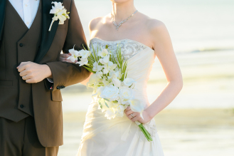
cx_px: 73
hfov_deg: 6.1
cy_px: 9
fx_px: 2209
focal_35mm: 340
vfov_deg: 4.0
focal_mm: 140
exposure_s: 1/200
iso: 80
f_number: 5
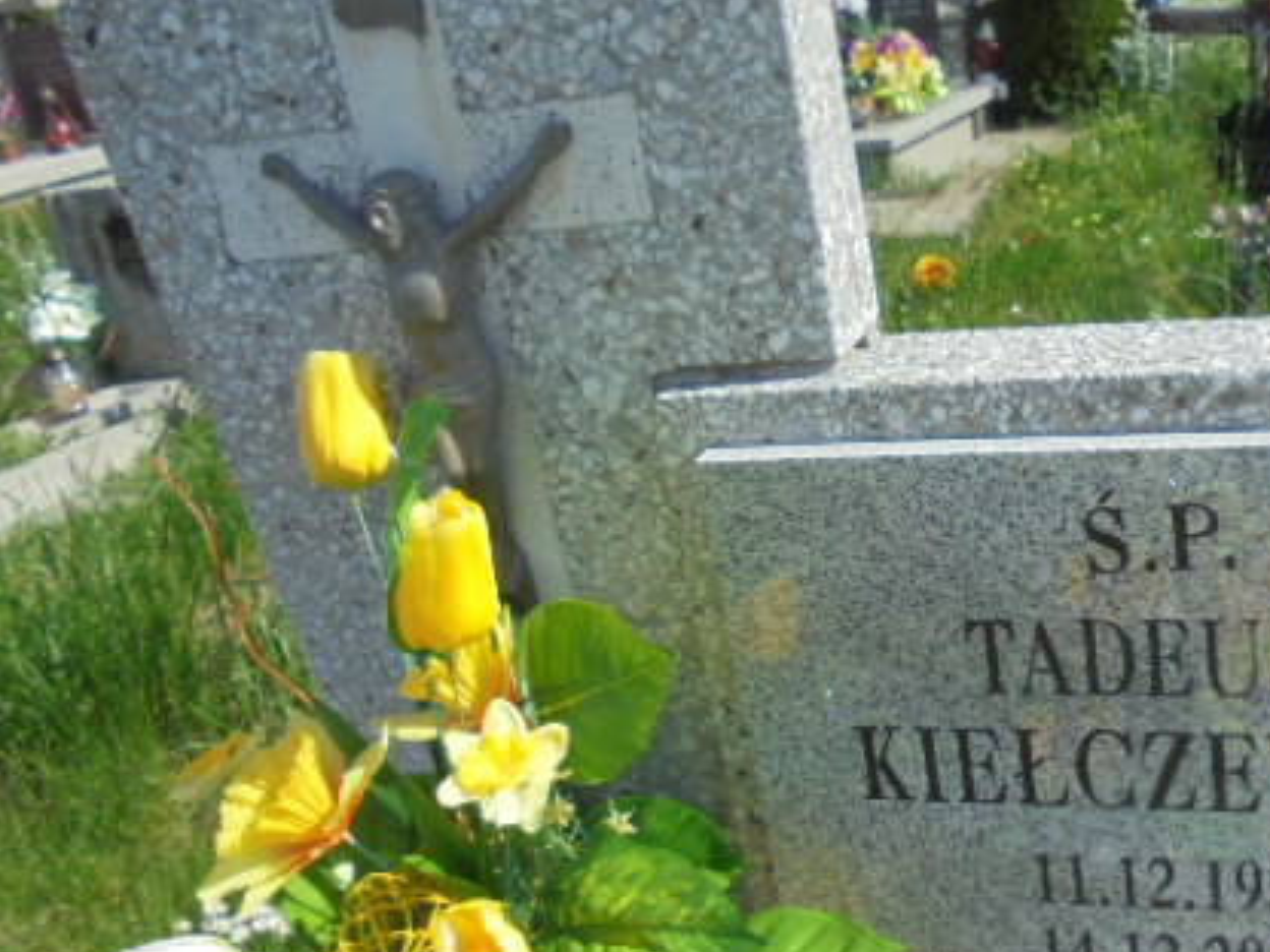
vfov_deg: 35.9
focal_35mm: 40
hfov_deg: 45.5
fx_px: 1468
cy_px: 531
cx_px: 925
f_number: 11.5
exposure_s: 1/125
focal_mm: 4.6
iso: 100
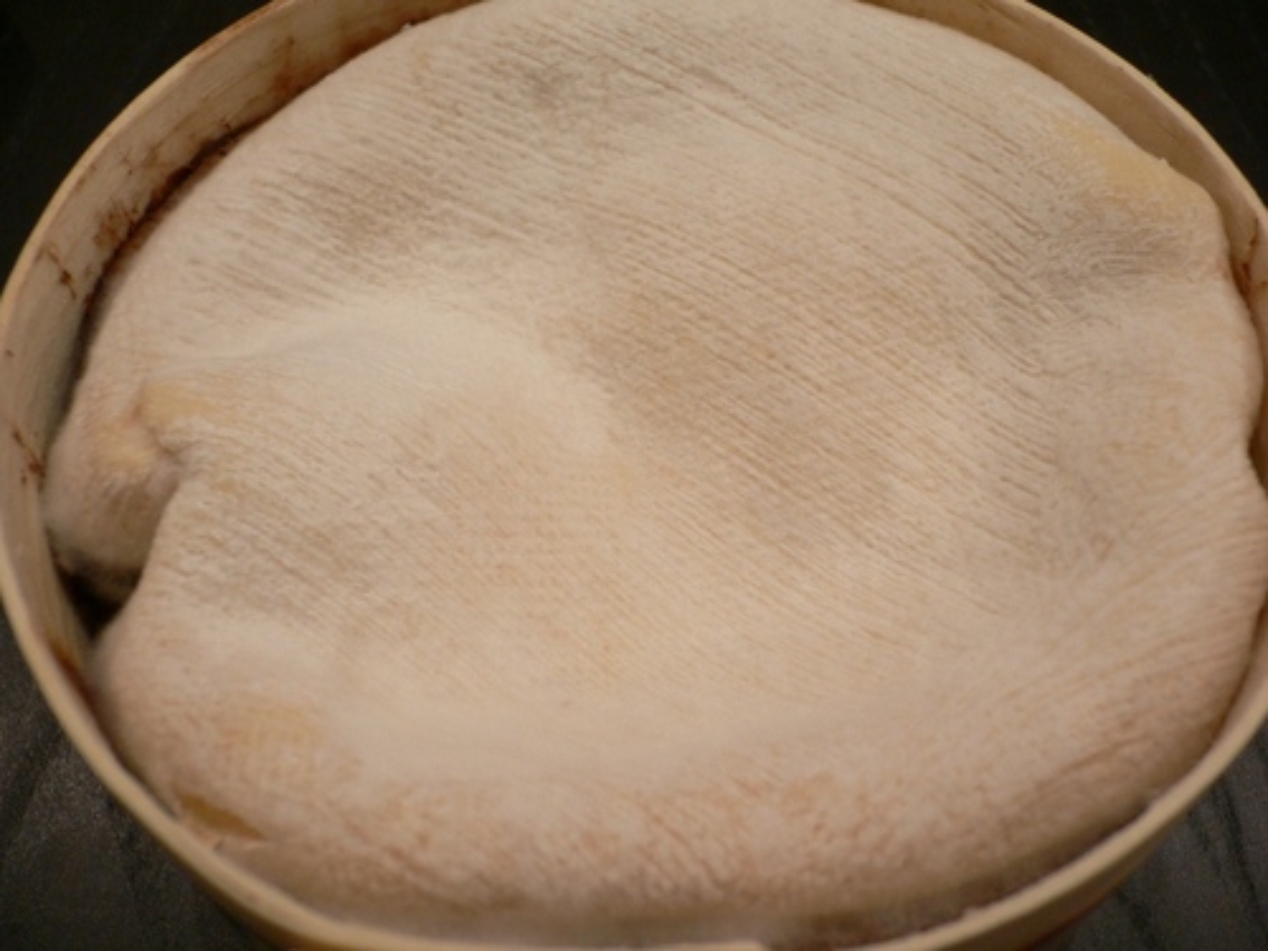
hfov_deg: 52.6
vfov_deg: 40.7
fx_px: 1282
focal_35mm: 35
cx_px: 634
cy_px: 476
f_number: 2.8
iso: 100
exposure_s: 1/25
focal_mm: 5.8
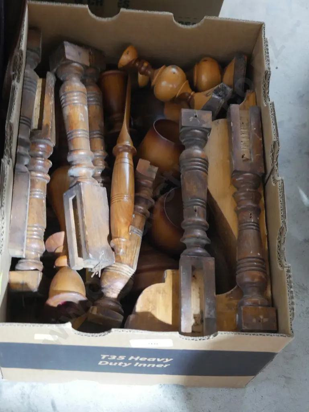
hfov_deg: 24.4
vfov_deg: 32.2
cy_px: 206
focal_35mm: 60
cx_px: 154
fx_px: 714
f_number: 5.4
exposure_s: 1/13
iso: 3200
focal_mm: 30
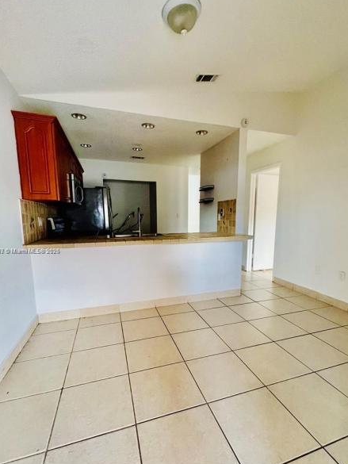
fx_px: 214
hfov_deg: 78.0
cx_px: 186
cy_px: 251
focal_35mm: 16
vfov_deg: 94.3
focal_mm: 1.57
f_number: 1.8
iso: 320
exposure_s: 1/60
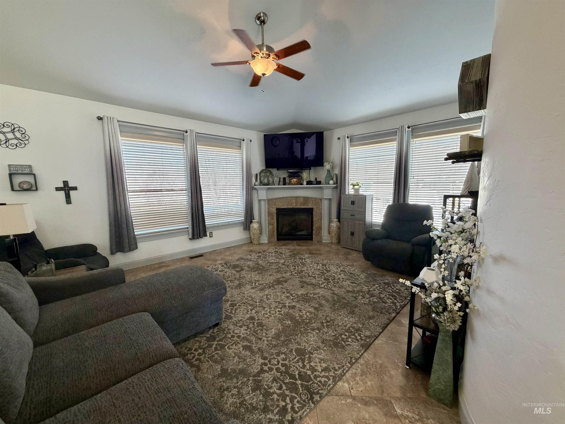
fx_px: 229
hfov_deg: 102.1
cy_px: 212
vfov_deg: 85.7
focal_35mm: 14
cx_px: 282
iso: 320
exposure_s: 1/120
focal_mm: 2.22
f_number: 2.2
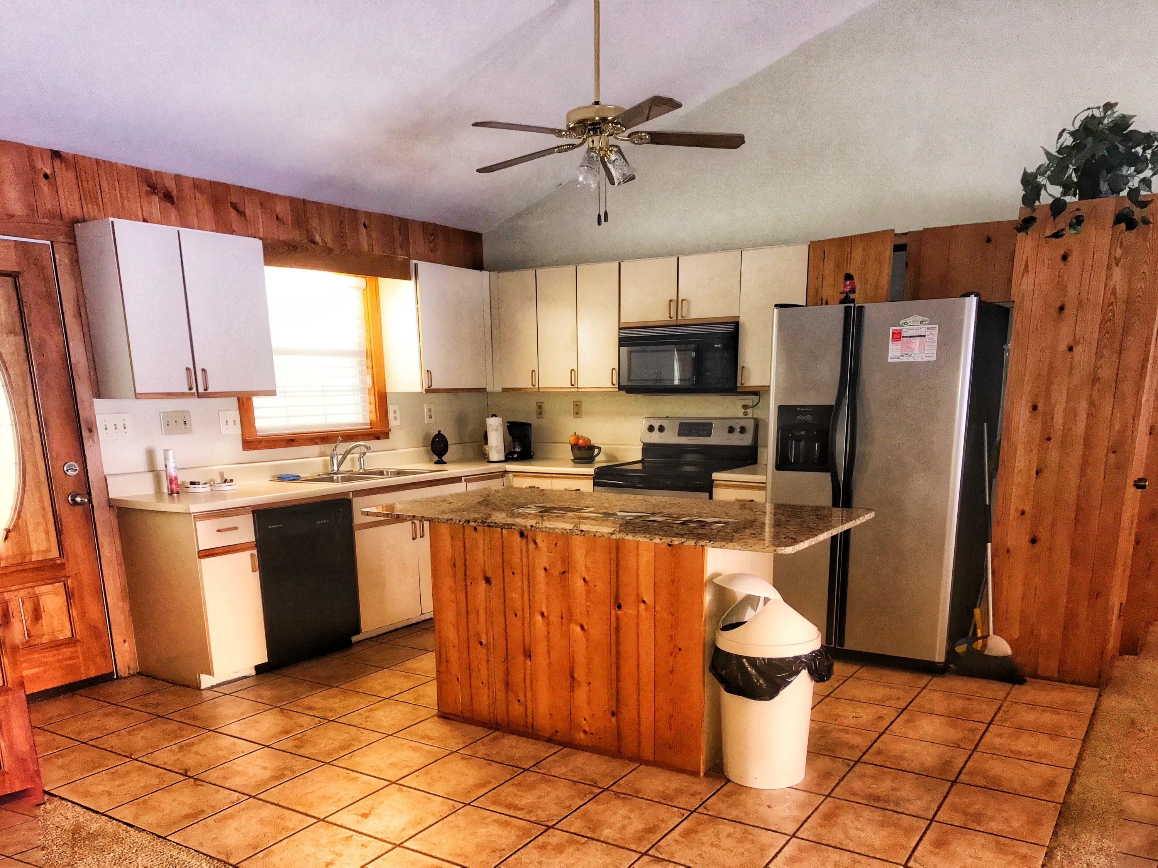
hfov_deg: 63.4
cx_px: 579
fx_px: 937
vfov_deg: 49.7
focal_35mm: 28
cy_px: 434
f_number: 1.8
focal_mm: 3.99
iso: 80
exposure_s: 1/30
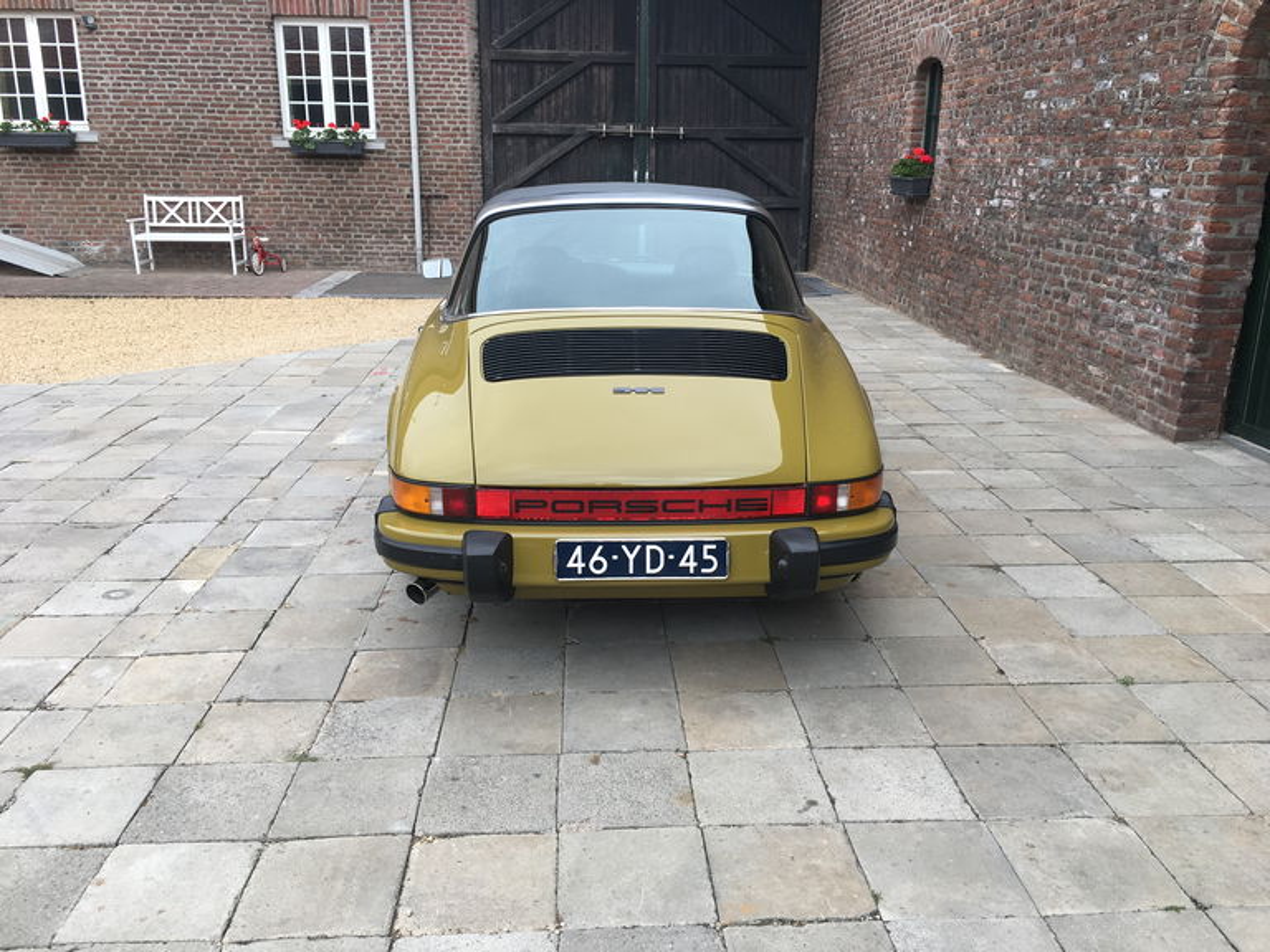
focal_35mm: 29
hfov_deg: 61.7
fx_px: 1064
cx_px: 635
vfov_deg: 48.2
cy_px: 476
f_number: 2.2
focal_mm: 4.15
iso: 25
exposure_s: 1/195
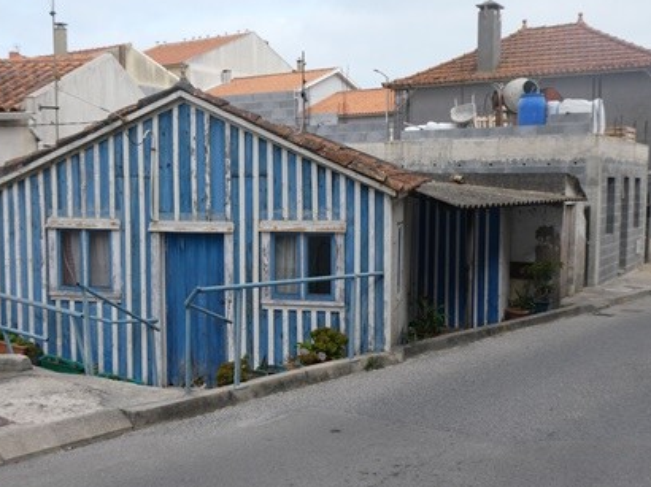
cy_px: 263
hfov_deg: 45.7
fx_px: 771
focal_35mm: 41
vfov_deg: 35.1
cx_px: 281
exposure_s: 1/400
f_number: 3.7
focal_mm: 6.3
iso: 80
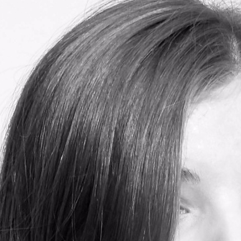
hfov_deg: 6.1
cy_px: 460
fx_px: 2274
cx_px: 209
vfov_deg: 5.9
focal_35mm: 289
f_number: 18
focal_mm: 55
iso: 400
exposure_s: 1/125
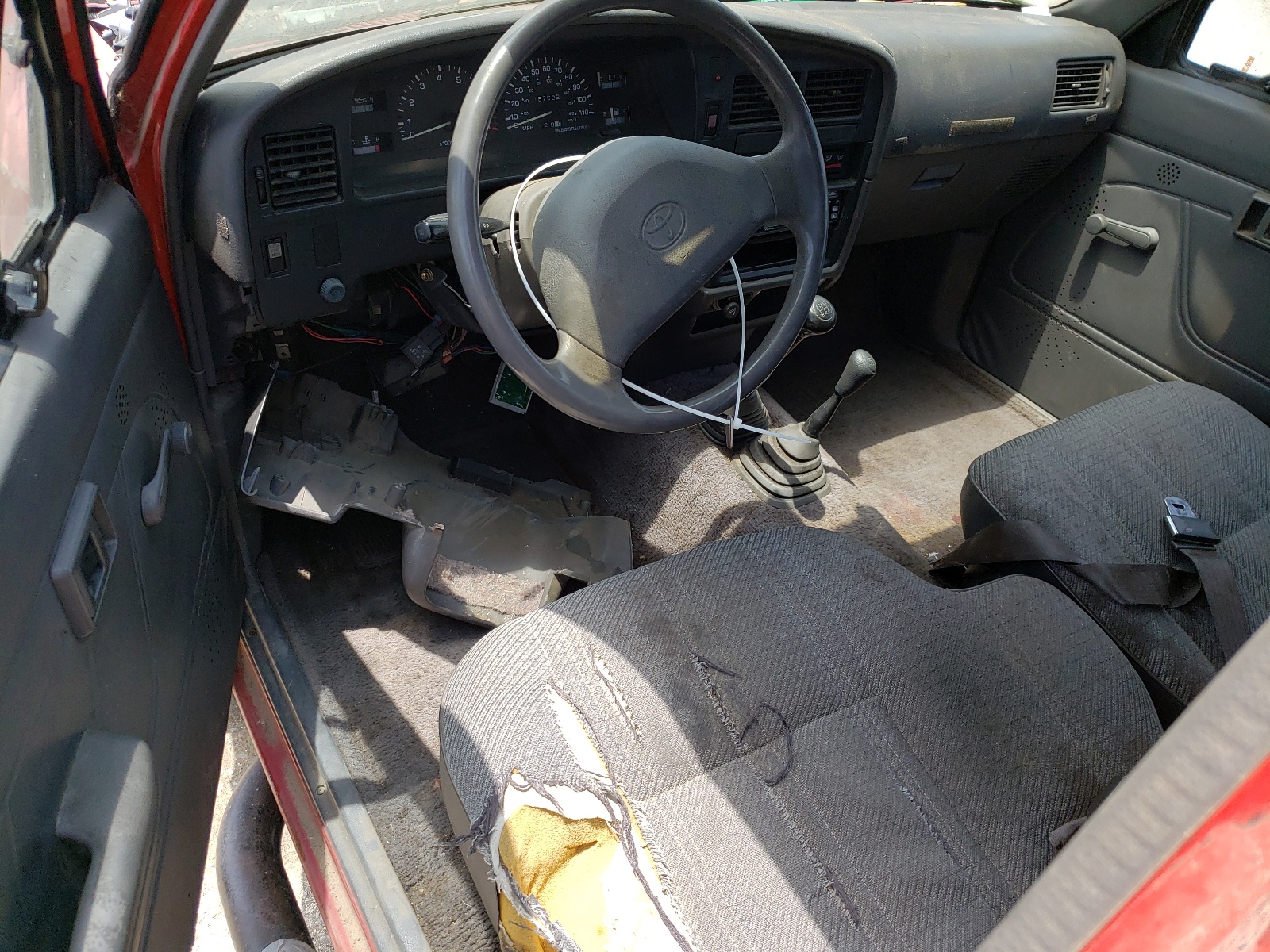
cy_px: 476
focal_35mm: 26
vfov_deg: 53.1
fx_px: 954
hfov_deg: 67.3
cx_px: 635
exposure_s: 1/714
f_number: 1.5
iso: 50
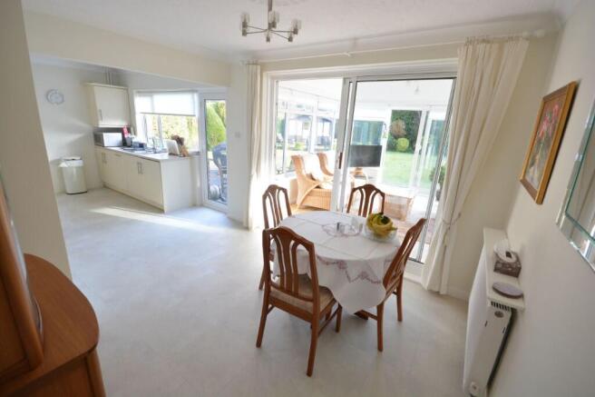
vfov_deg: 77.3
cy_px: 198
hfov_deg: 100.4
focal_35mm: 15
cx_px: 298
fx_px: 248
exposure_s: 1/15
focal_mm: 10
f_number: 8
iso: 400
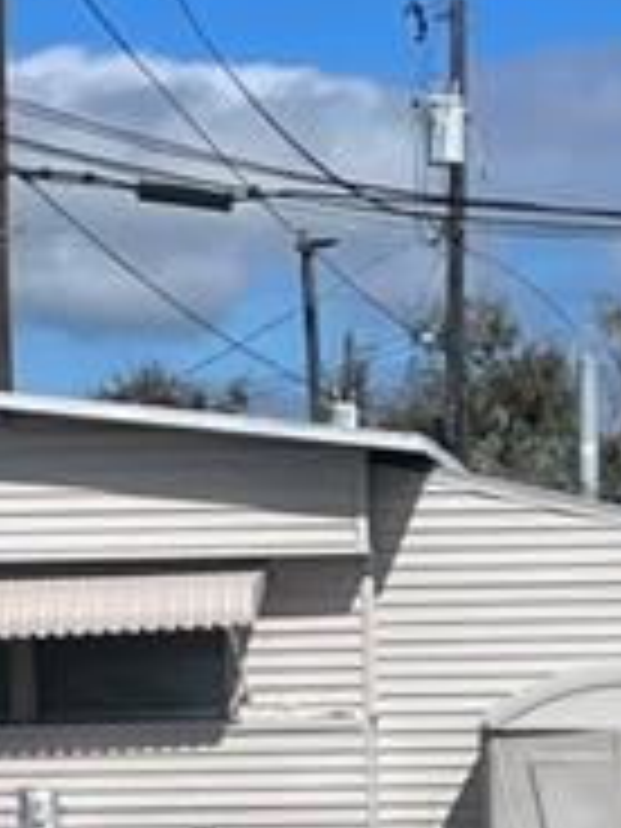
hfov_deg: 8.7
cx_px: 400
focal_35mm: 170
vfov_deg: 10.6
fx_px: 4066
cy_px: 1692
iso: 32
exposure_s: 1/7299
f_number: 1.6
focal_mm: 4.2
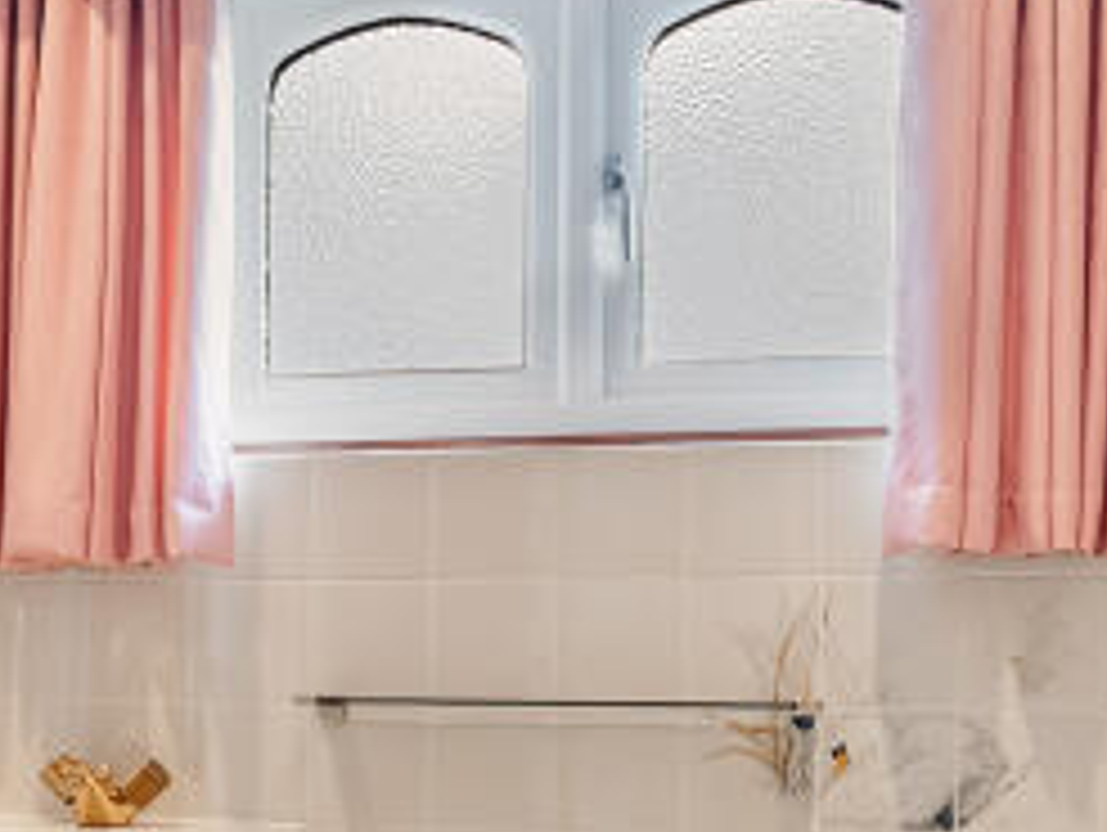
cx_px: 270
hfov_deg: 33.6
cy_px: 756
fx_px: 1793
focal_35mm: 56
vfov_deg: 25.3
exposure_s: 1/200
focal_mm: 14
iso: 400
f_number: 6.3
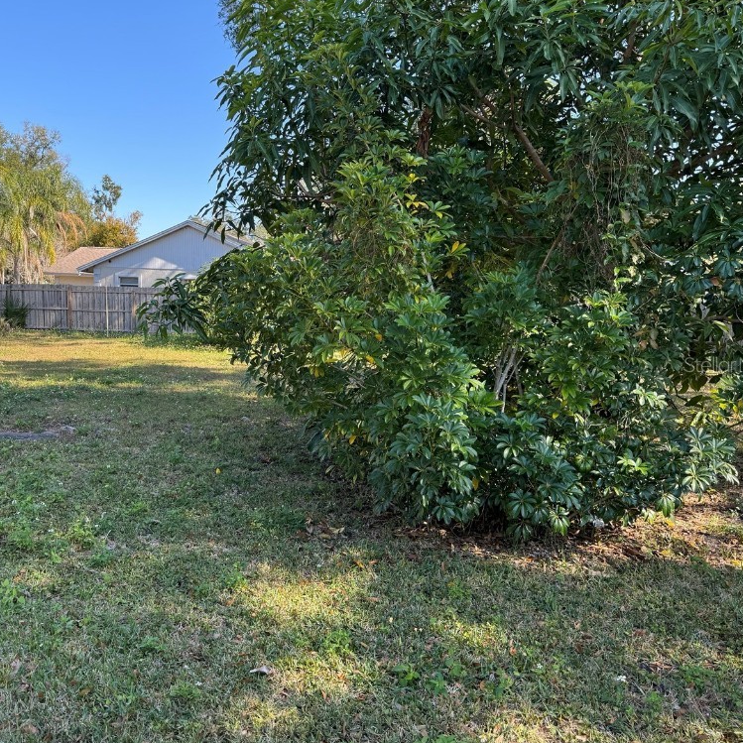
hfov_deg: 54.9
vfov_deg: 55.6
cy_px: 364
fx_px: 704
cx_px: 270
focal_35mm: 29
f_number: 1.78
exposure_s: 1/664
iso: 80
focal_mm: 6.86
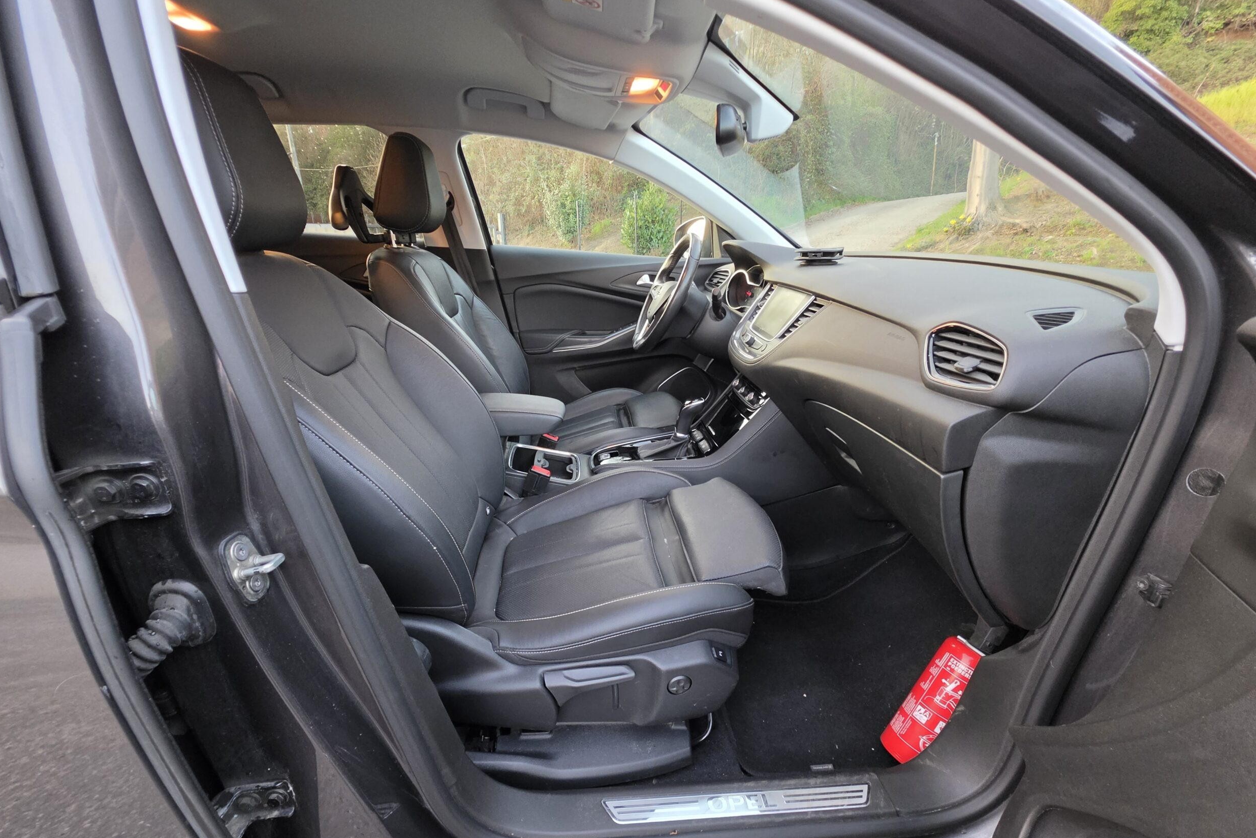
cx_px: 623
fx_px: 488
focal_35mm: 14
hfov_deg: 104.3
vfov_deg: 81.0
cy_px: 454
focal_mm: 2.2
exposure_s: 1/60
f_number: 1.9
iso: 500
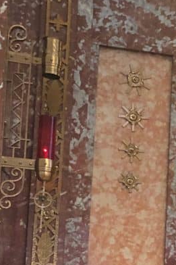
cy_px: 320
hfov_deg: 12.2
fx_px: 763
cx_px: 310
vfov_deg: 18.6
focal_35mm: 104
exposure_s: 1/5
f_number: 1.8
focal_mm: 4
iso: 100
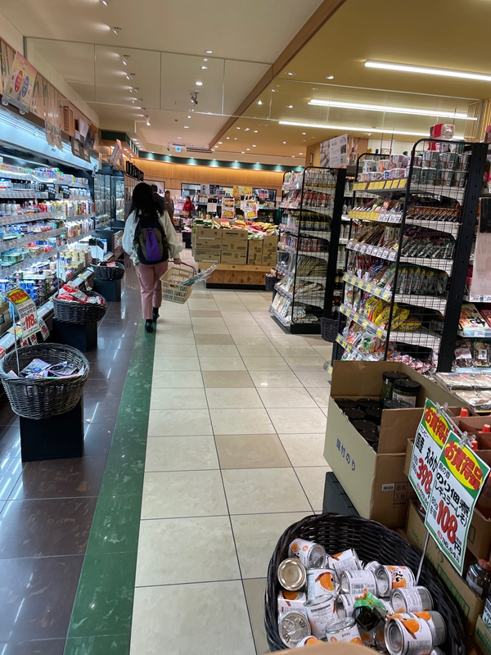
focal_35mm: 26
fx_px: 492
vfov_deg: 67.3
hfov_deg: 53.1
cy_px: 328
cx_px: 246
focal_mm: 4.2
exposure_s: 1/120
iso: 80
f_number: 1.6
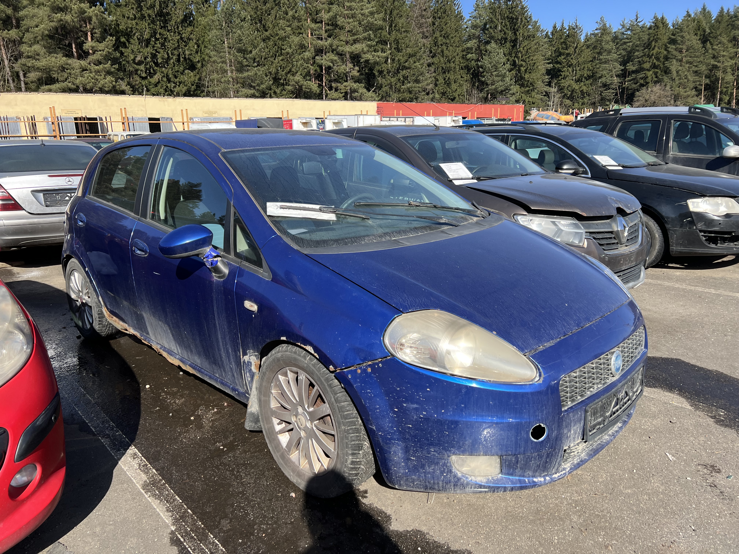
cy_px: 277
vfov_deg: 53.1
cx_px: 370
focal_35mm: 26
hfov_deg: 67.3
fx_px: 555
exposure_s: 1/2008
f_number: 1.5
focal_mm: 5.7
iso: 50
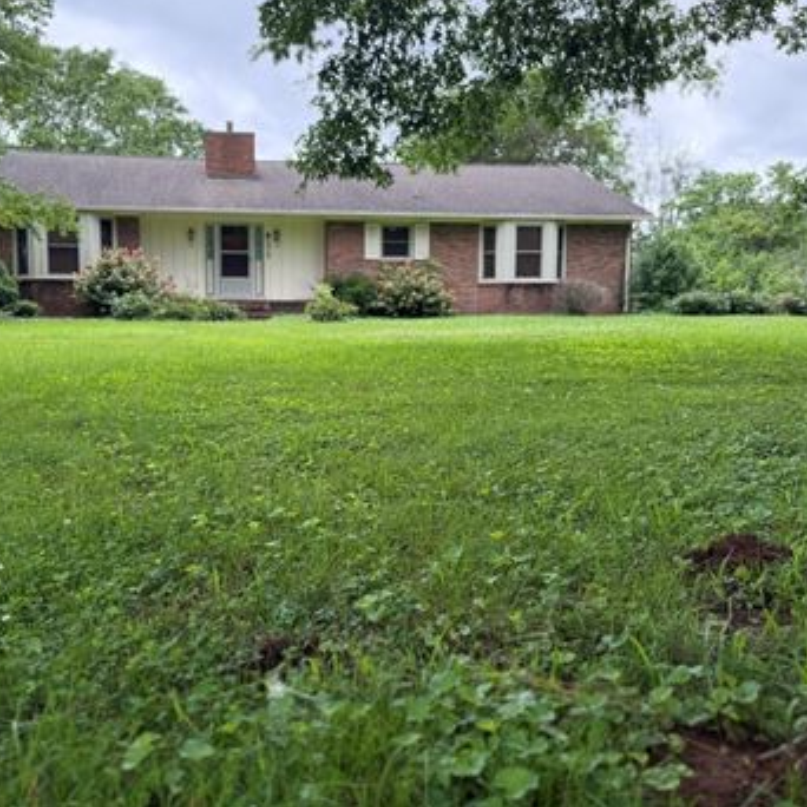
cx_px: 326
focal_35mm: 31
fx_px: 818
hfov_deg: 52.2
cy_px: 372
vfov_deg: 52.5
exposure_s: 1/450
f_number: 1.78
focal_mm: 6.76
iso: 100
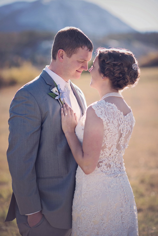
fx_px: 559
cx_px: 79
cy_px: 118
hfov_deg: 16.1
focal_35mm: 85
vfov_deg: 23.9
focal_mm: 85
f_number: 2
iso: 200
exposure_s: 1/3200
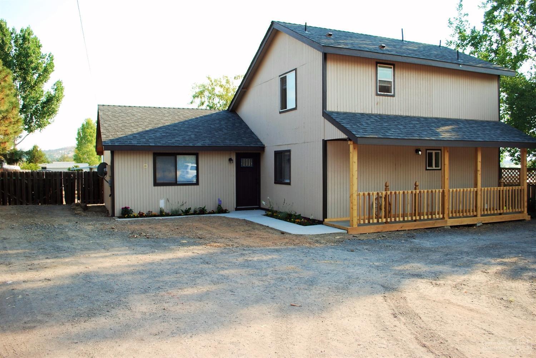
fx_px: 402
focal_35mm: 27
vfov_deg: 48.0
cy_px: 179
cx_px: 268
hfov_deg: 67.3
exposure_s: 1/200
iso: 100
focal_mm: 18
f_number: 5
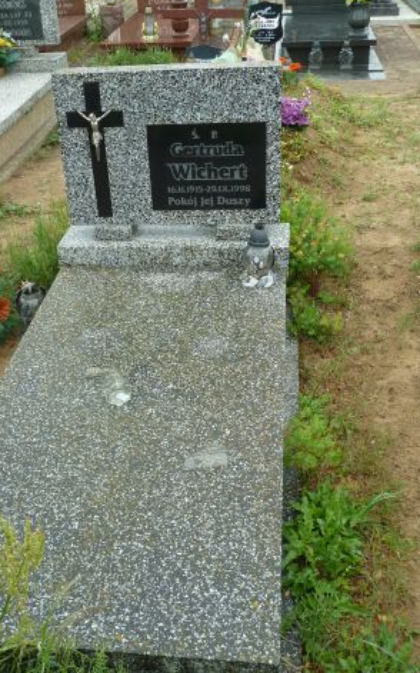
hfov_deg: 31.9
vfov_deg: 49.3
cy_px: 331
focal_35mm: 40
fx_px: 733
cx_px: 167
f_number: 3.6
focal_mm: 6.1
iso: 80
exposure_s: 1/60
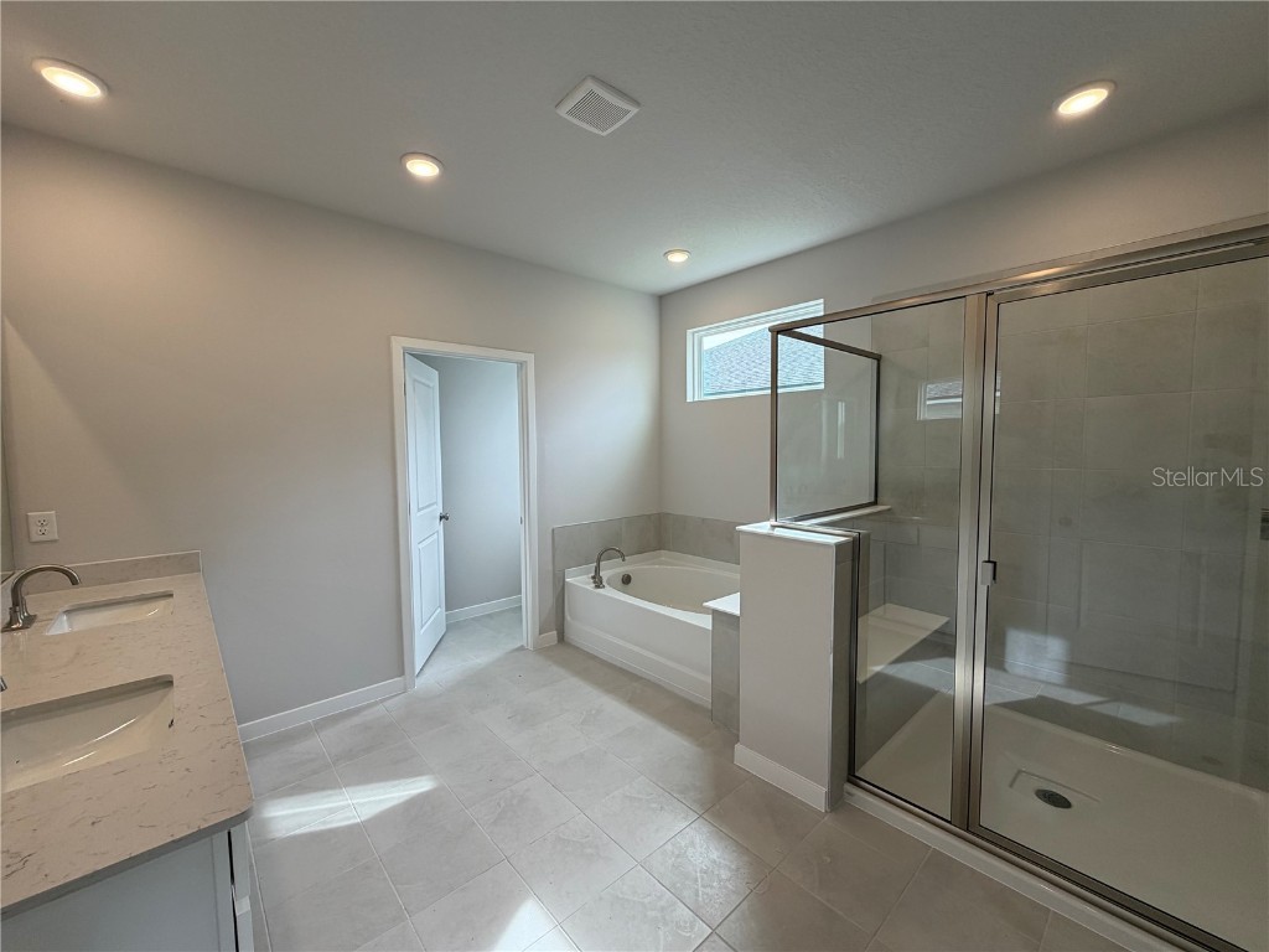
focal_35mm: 14
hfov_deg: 102.1
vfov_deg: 85.7
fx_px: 513
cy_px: 476
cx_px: 634
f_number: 2.2
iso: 80
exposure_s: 1/120
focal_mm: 2.22
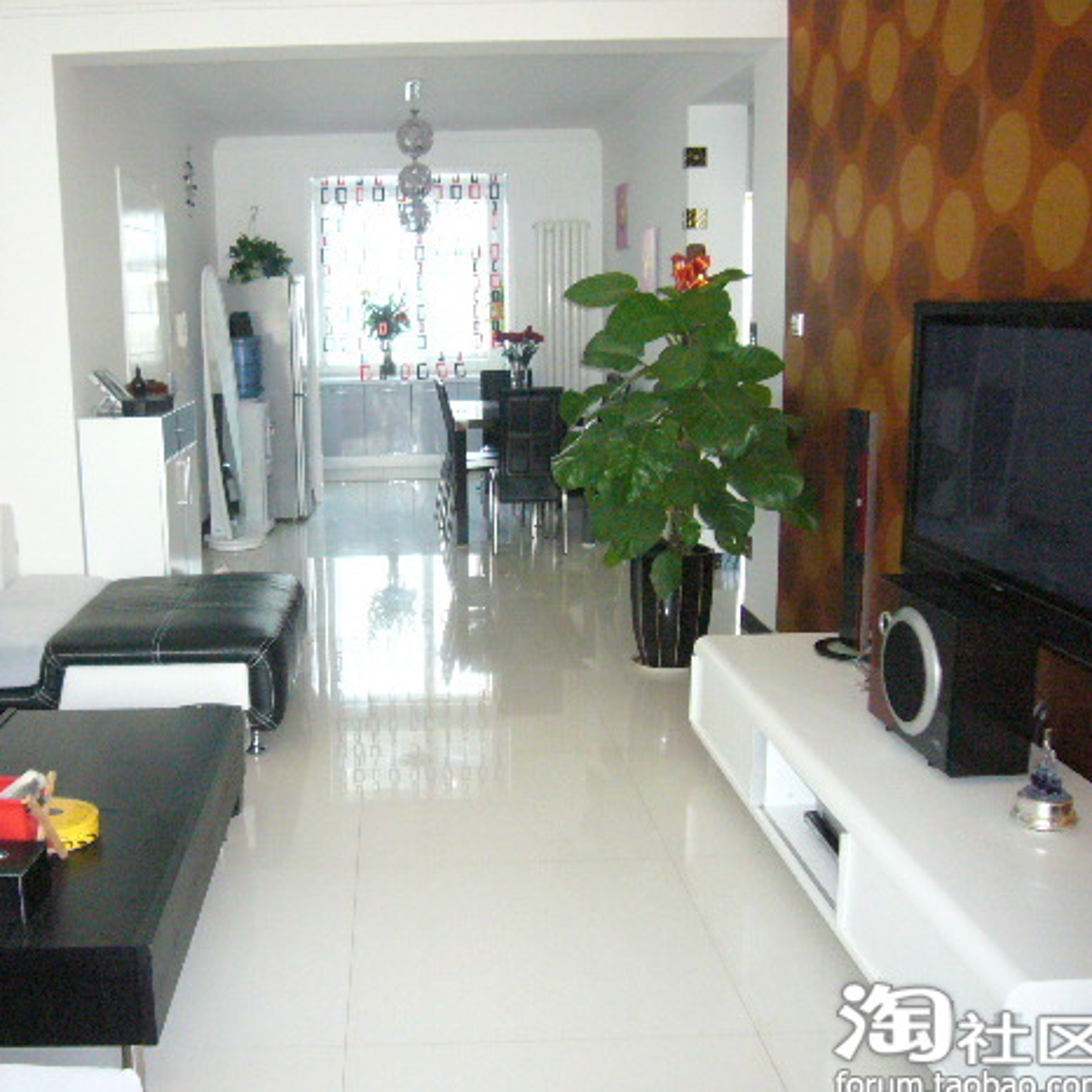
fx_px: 1213
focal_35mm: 34
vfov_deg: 48.4
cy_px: 555
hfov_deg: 47.8
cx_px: 380
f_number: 2.8
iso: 400
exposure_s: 1/30
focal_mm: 4.6
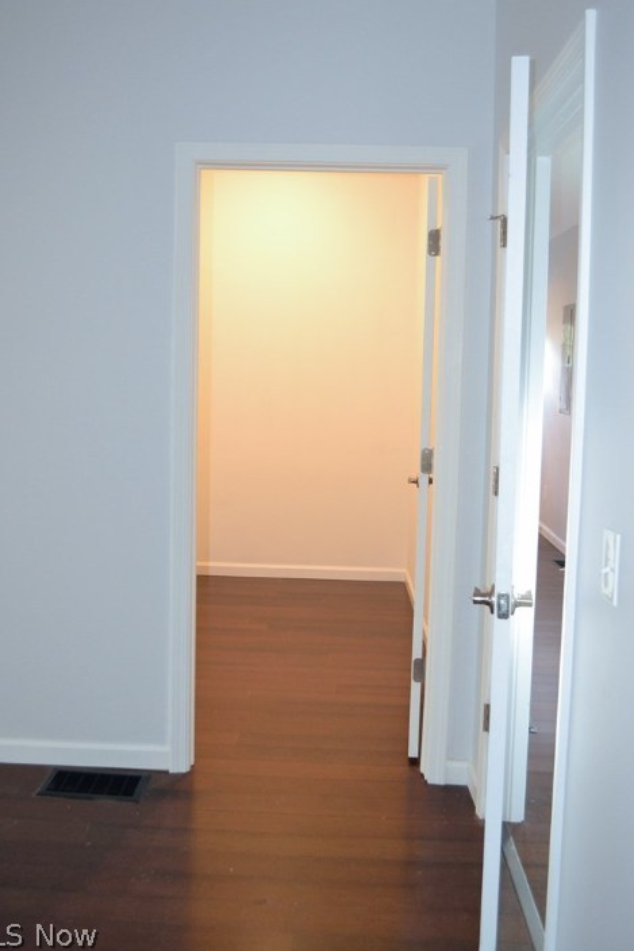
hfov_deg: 36.8
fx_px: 951
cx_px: 303
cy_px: 439
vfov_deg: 53.1
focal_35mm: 36
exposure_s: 1/60
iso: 1800
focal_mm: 22
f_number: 4.5
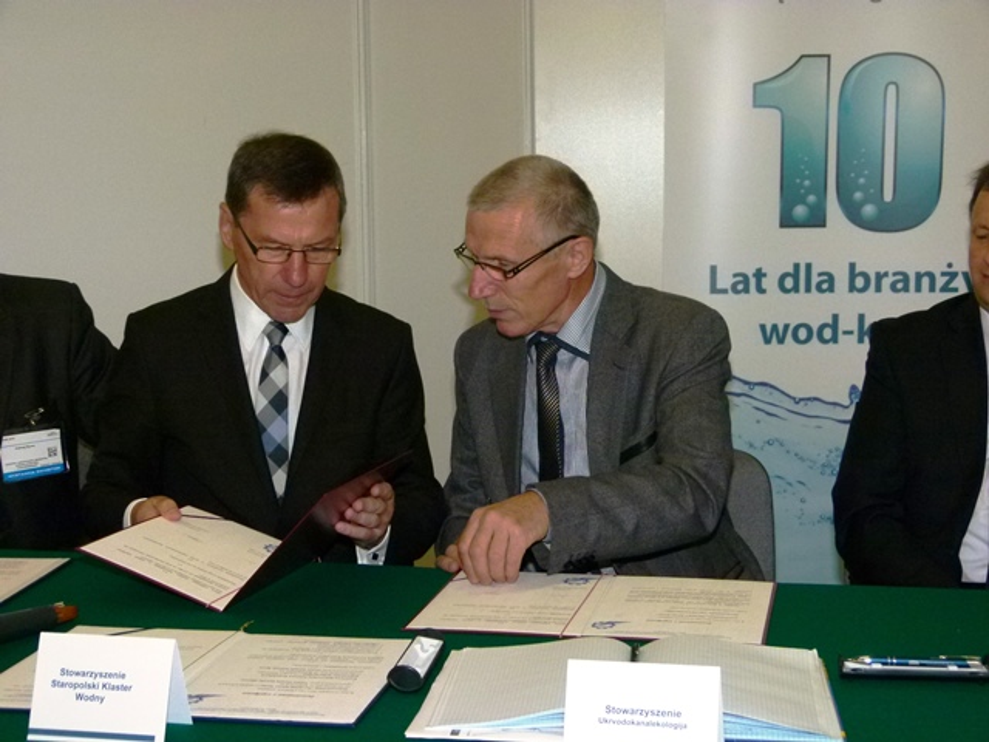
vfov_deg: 25.2
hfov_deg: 33.2
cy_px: 371
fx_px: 1657
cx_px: 494
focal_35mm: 58
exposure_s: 1/60
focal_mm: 10.5
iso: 320
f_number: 3.2
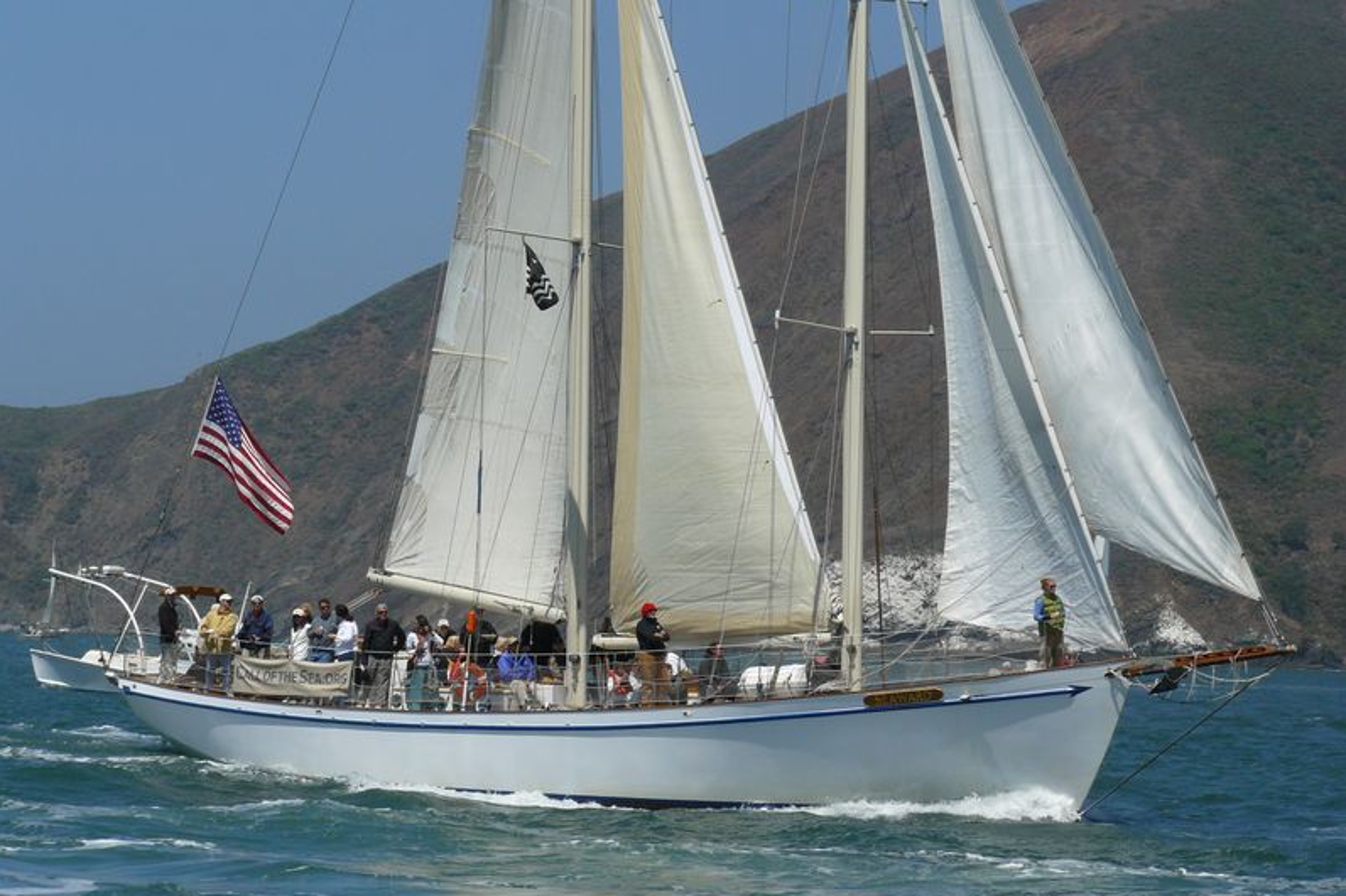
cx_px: 672
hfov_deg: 12.5
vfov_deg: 8.4
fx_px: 6130
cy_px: 439
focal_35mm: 164
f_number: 5.6
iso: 100
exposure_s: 1/800
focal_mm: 26.2
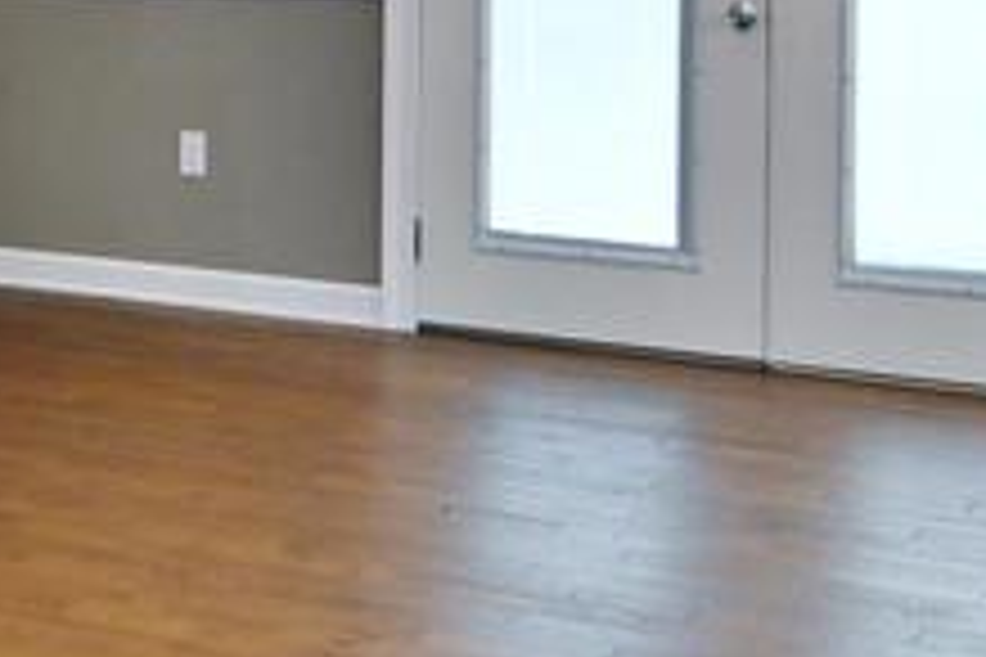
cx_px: -36
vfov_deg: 15.8
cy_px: -65
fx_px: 2300
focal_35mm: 84
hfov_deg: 23.1
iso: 640
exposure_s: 1/125
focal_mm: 18
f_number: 2.8
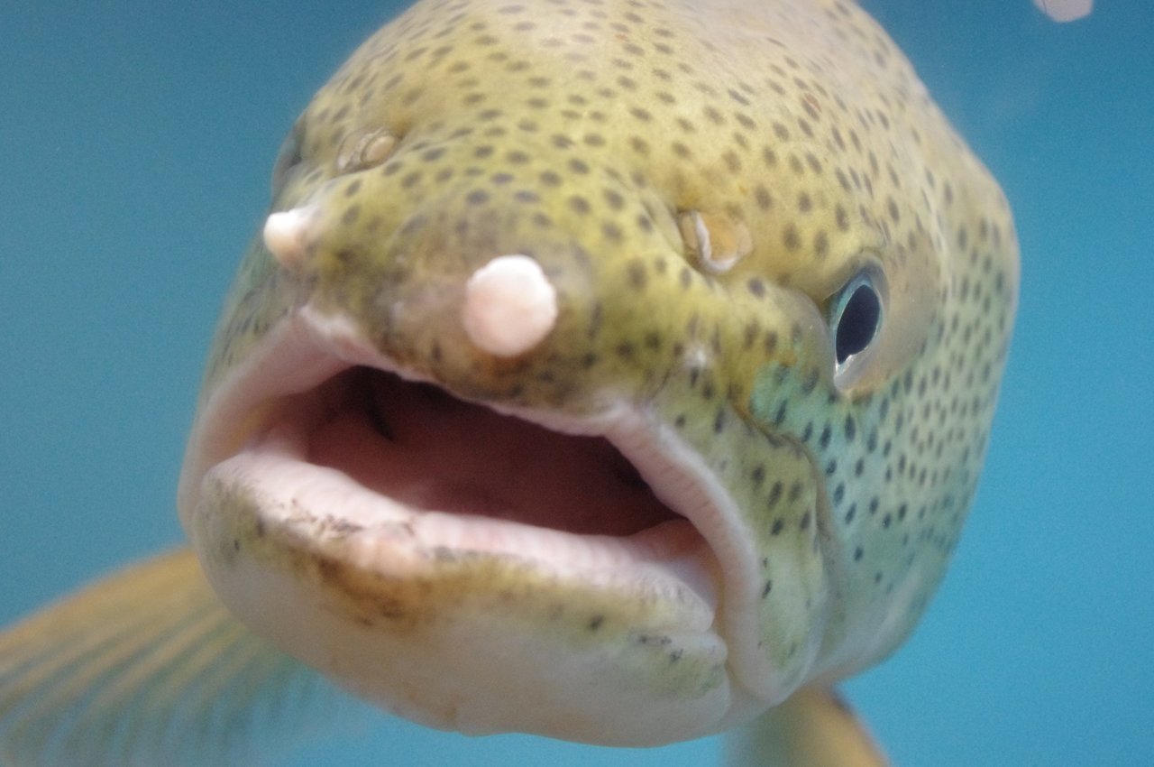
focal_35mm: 72
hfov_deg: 28.1
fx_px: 2305
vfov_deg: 18.9
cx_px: 577
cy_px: 384
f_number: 7.1
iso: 3200
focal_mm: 47.5
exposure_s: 1/100
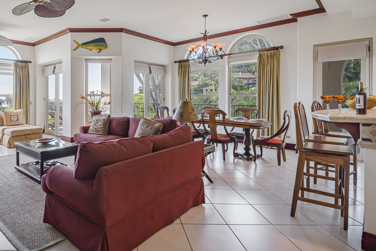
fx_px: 219
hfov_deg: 78.5
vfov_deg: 59.0
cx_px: 125
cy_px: 99
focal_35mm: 21
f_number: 8
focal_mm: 14
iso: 320
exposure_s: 1/25
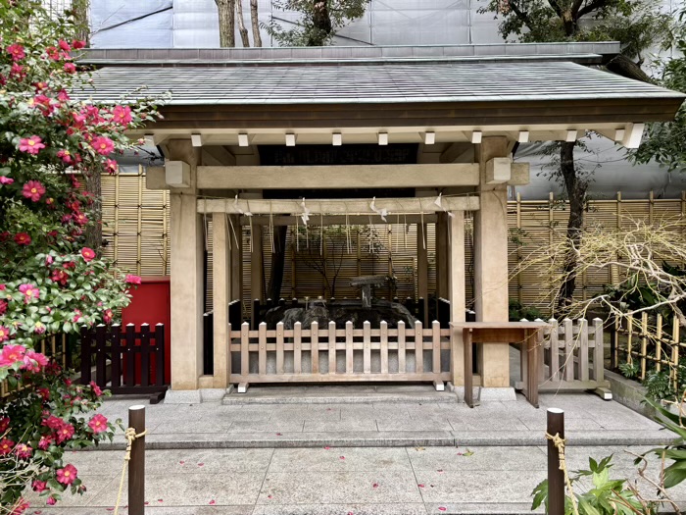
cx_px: 343
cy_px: 258
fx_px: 515
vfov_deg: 53.1
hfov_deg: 67.3
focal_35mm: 26
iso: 40
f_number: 1.6
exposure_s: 1/121
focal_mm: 5.96
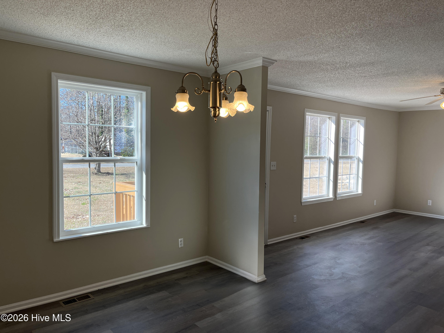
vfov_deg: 53.1
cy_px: 166
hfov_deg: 67.3
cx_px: 222
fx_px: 333
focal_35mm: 26
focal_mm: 5.1
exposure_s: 1/357
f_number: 1.6
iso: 50
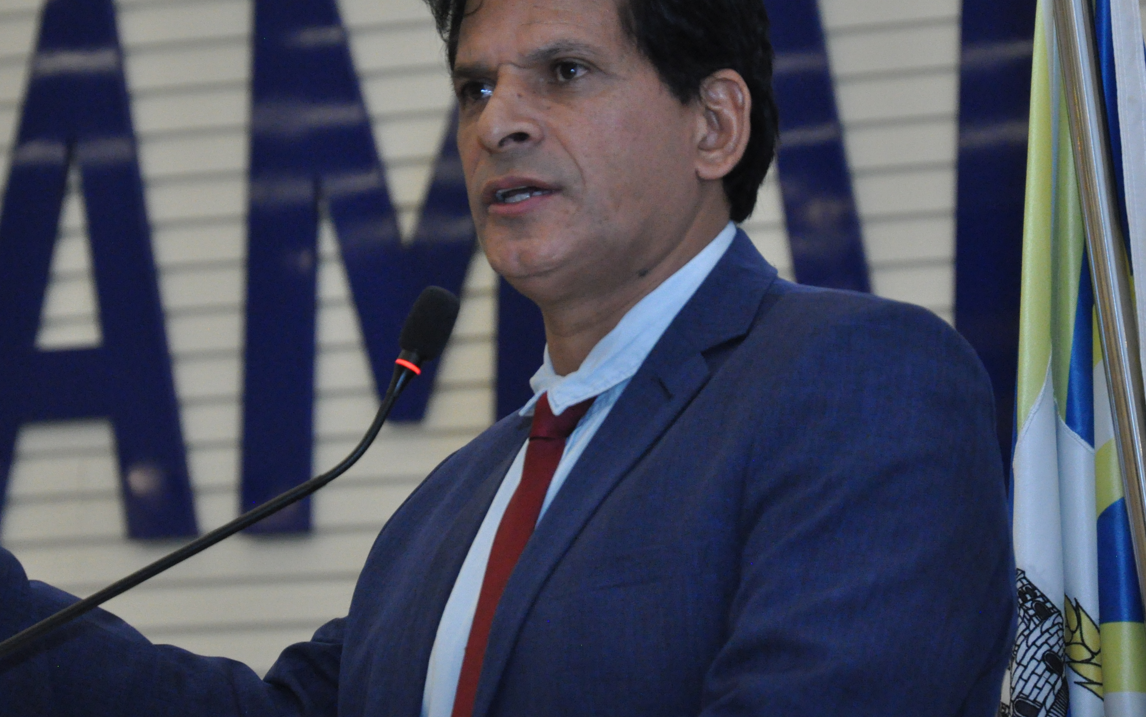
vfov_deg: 6.4
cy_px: 298
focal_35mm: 205
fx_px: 6392
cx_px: 487
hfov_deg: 10.2
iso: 2500
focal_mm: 105
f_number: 5.6
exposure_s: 1/160
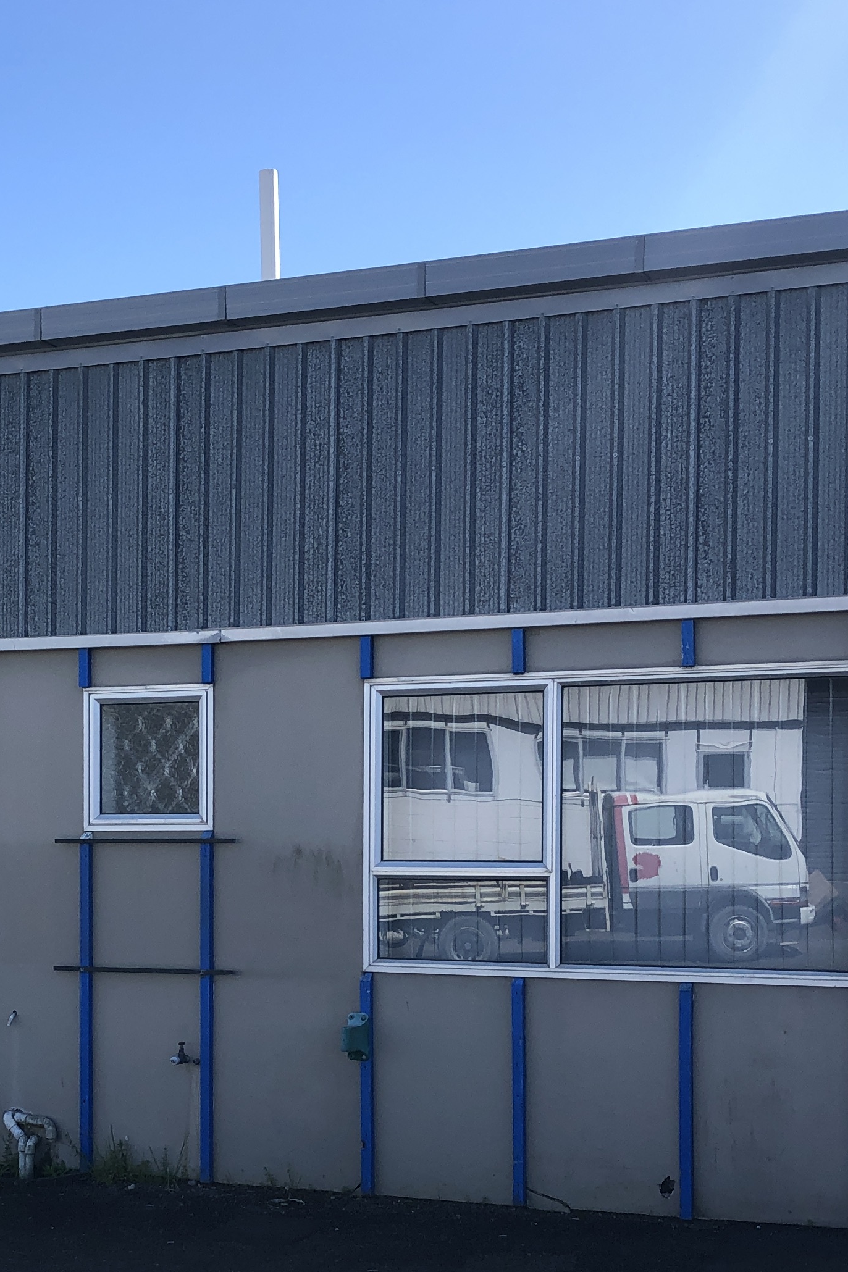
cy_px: 855
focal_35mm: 57
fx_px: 2014
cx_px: 235
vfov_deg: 34.7
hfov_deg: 23.6
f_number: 1.8
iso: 20
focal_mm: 3.99
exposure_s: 1/889
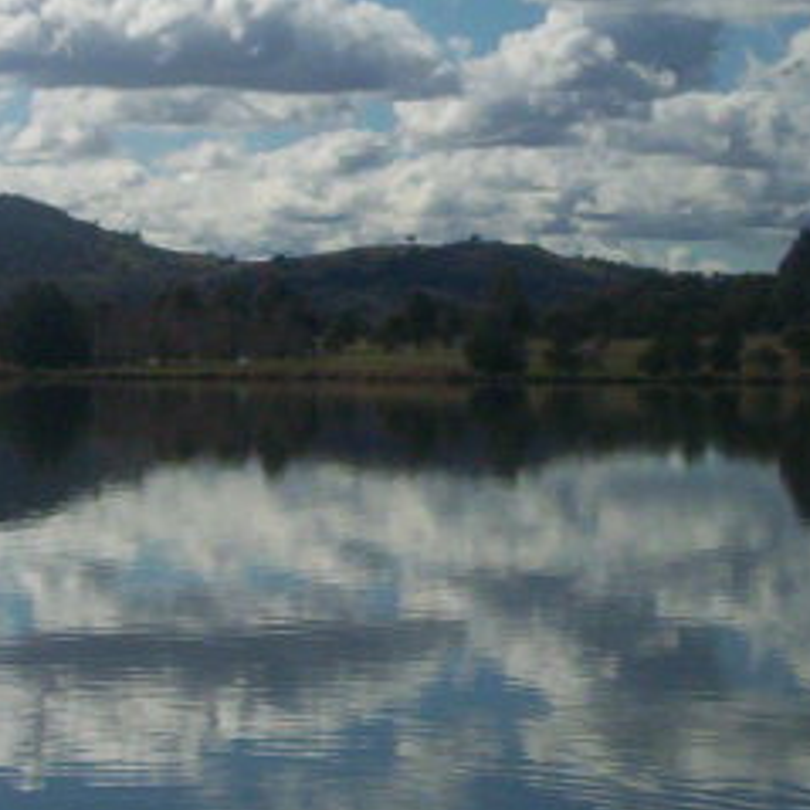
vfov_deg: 15.2
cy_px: 363
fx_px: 3044
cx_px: -529
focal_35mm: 115
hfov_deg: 13.9
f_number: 4.5
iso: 100
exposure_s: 1/2000
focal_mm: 4.99
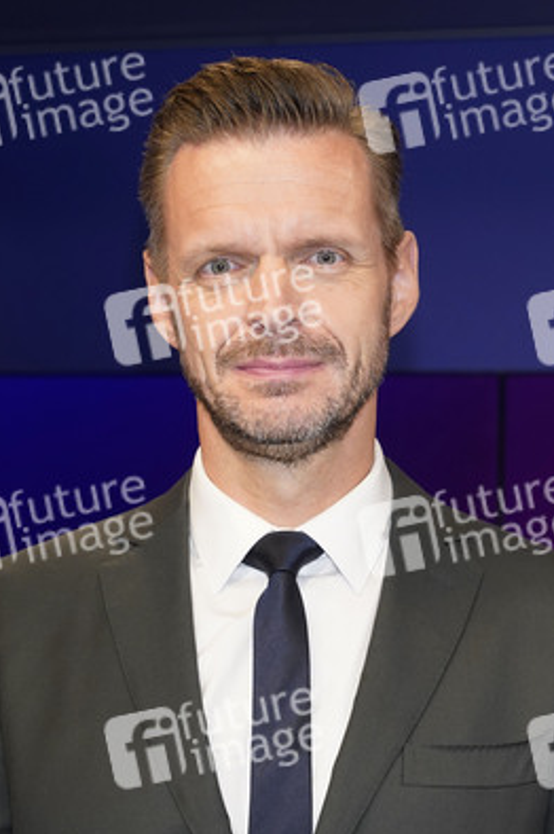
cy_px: 421
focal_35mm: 71
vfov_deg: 28.5
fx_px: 1642
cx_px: 275
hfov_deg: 19.2
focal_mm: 70
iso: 2000
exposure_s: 1/160
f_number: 5.6
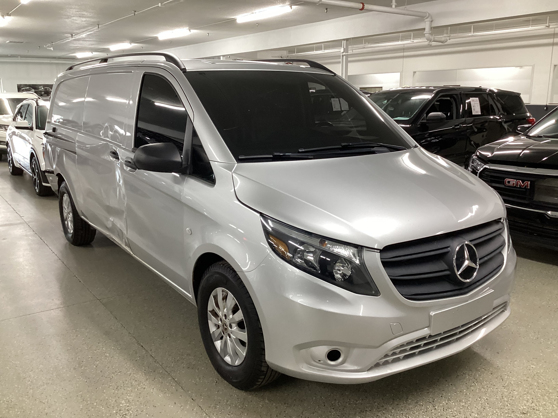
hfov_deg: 58.4
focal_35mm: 31
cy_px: 209
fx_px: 500
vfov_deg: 45.4
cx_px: 279
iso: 160
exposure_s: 1/50
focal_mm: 3.3
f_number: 2.4
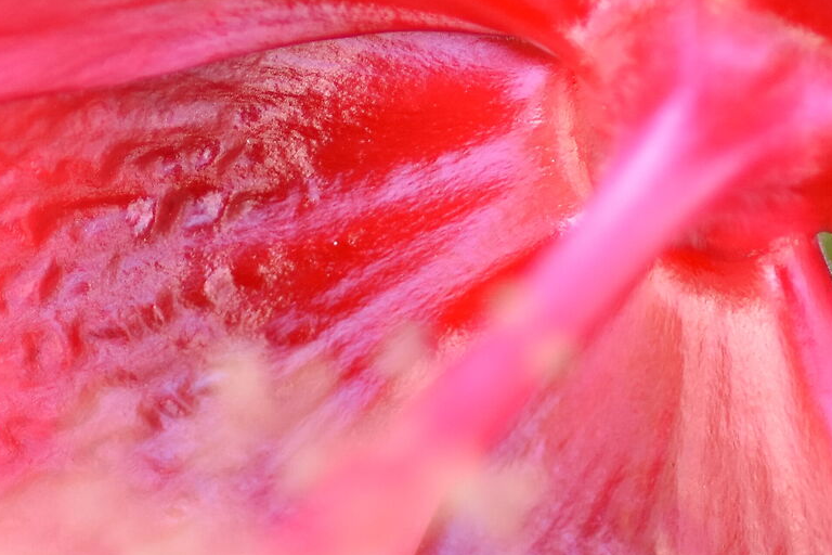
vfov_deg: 2.9
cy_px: 153
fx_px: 10838
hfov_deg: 4.4
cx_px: 594
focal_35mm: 469
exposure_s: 1/500
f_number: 4
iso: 1000
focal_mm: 100
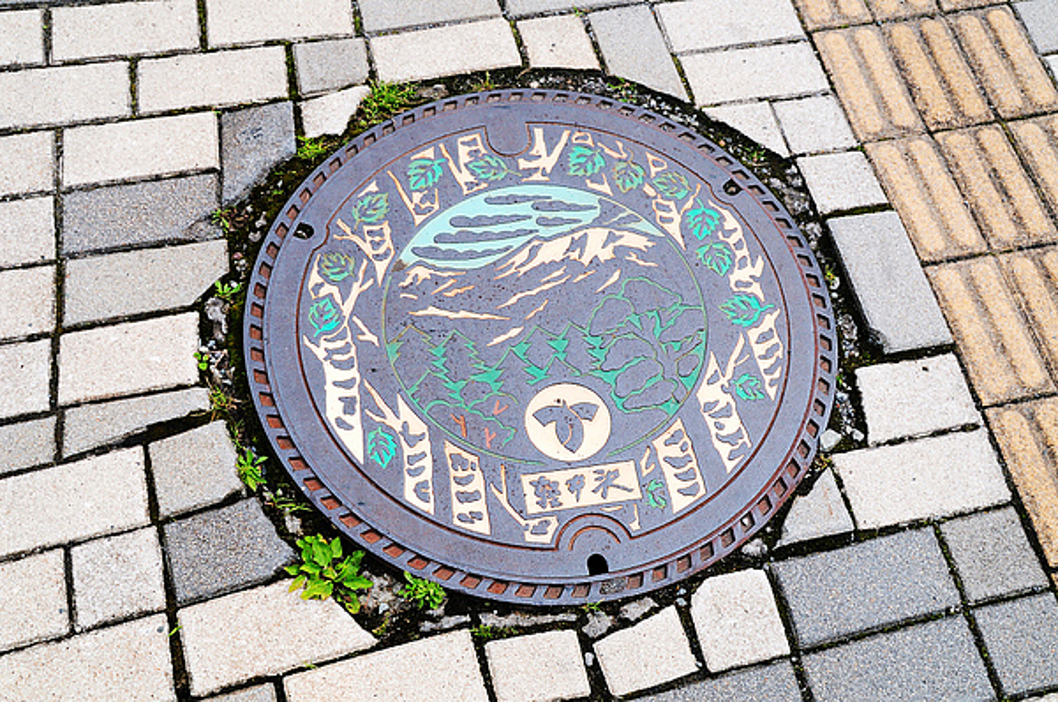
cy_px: 351
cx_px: 529
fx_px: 1320
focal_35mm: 45
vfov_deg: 29.8
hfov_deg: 43.7
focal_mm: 30
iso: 200
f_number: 6.3
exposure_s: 1/640
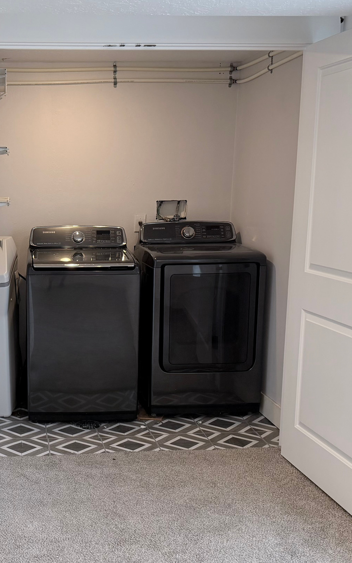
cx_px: 65
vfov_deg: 44.2
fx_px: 691
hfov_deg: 27.9
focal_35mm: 45
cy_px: 325
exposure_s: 1/120
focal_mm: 6.76
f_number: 1.78
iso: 160
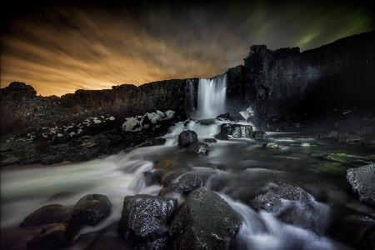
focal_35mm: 14
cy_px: 125
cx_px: 188
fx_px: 146
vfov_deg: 81.2
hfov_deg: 104.3
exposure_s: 30
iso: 4000
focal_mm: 14
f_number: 2.8
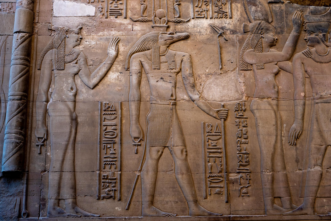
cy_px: 110
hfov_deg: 47.8
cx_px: 166
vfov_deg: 32.9
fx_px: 374
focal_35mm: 41
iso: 200
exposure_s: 1/100
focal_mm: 27.1
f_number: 5.6
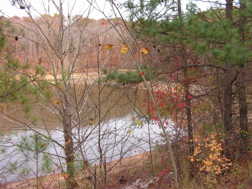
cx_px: 126
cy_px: 94
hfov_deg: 49.0
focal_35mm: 38
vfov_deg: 37.7
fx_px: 277
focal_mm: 6.3
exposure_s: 1/30
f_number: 5
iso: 50
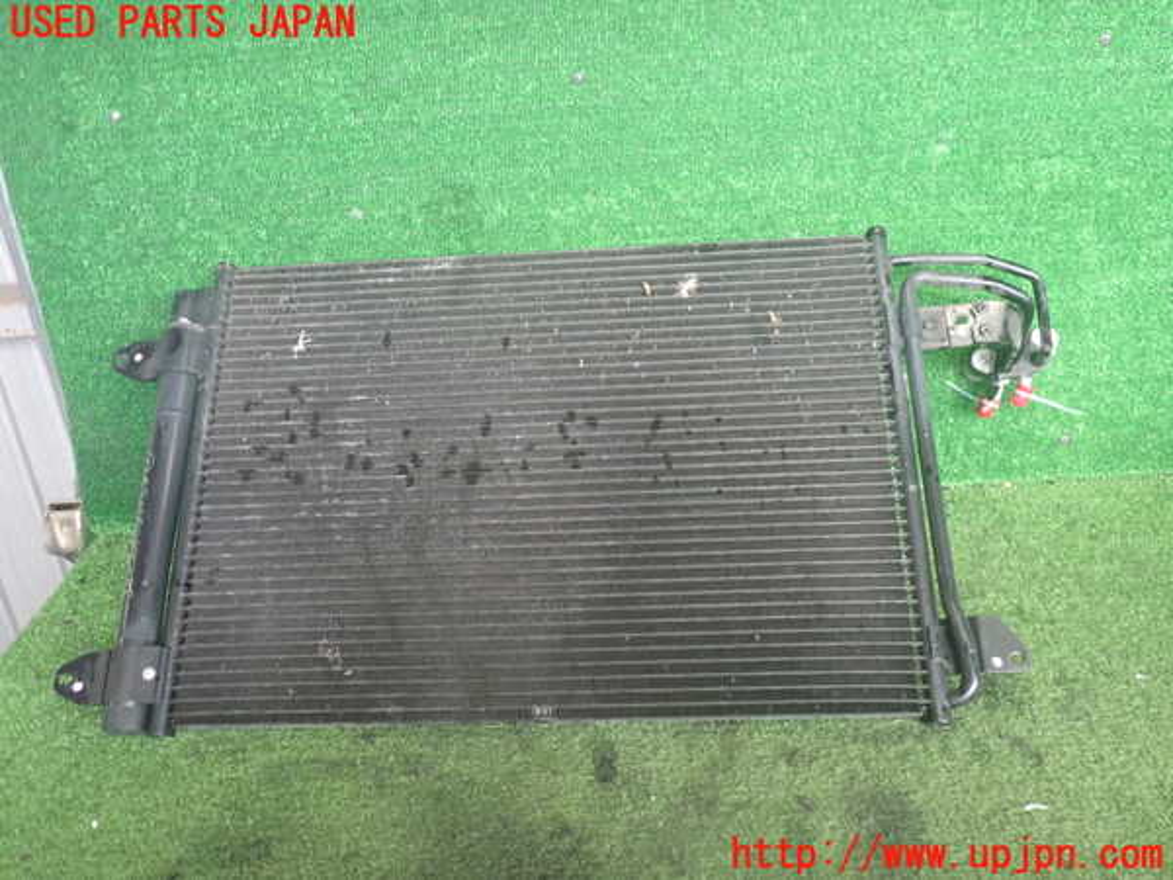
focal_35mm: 30
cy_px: 440
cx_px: 586
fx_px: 1017
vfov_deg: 46.8
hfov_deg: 60.0
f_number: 2.3
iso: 250
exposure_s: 1/50
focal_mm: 5.4
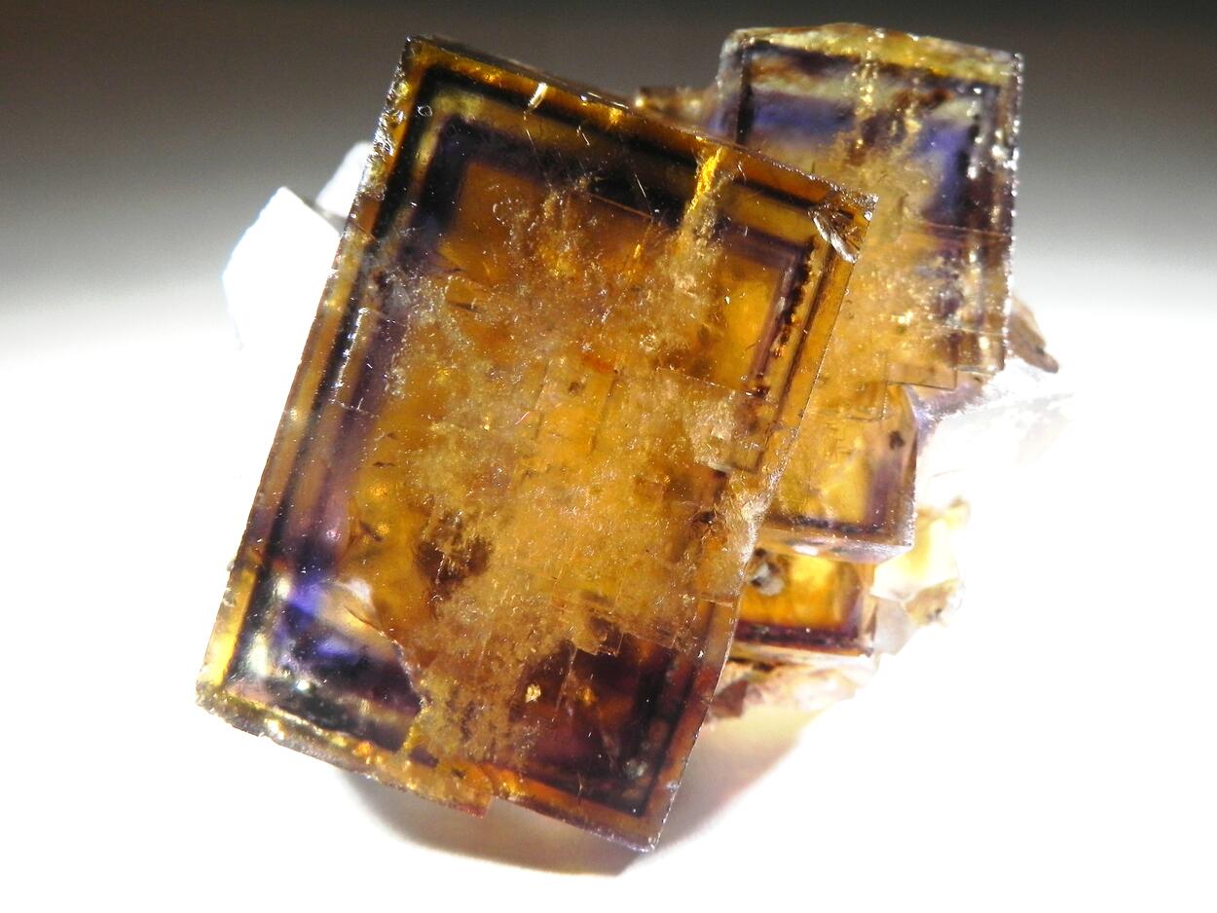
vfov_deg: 15.6
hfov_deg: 20.6
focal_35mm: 95
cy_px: 456
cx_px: 608
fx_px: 3341
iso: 160
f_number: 4
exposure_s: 1/218
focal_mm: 16.9
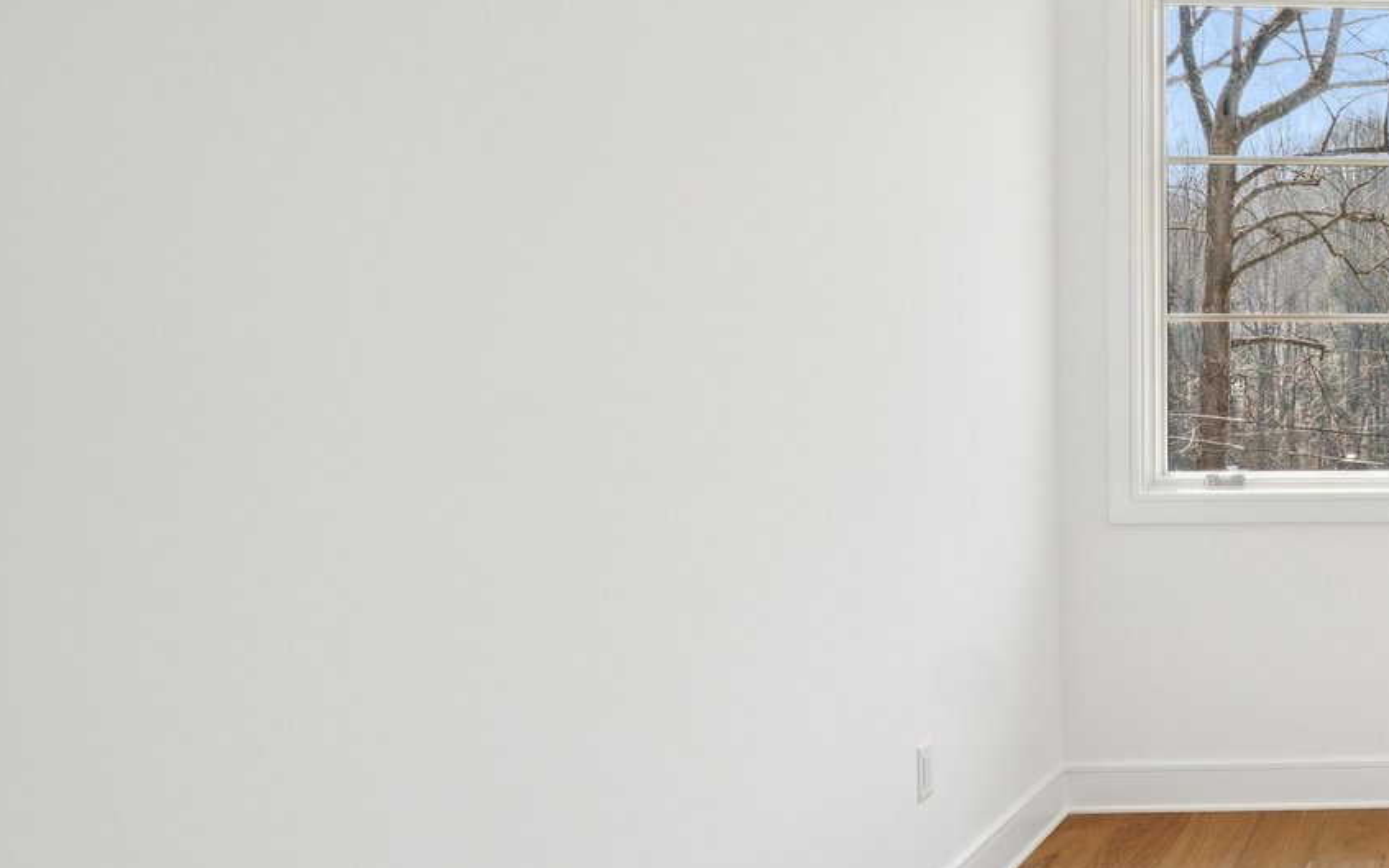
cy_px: 381
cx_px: 1650
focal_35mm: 37
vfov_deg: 34.4
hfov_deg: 39.1
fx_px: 1401
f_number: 8
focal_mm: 10
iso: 100
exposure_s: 1/80
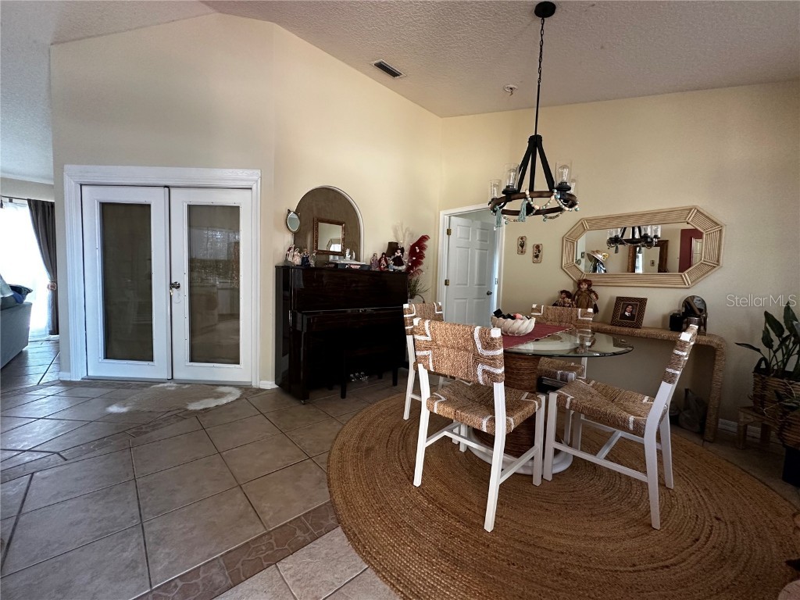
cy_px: 300
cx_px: 400
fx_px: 324
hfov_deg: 102.1
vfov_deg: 85.7
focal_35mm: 14
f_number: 2.2
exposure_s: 1/99
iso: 320
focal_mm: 2.22
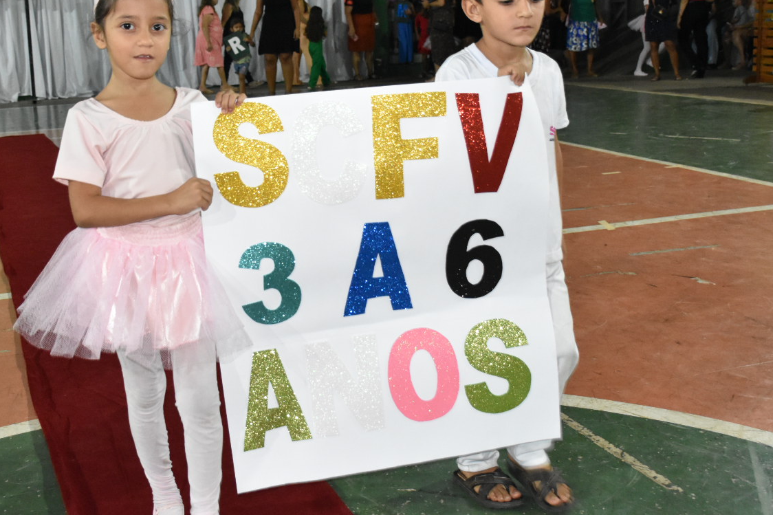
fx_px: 1067
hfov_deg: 39.8
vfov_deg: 27.1
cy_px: 237
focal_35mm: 50
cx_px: 345
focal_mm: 23
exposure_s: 1/100
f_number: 3.8
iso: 3200
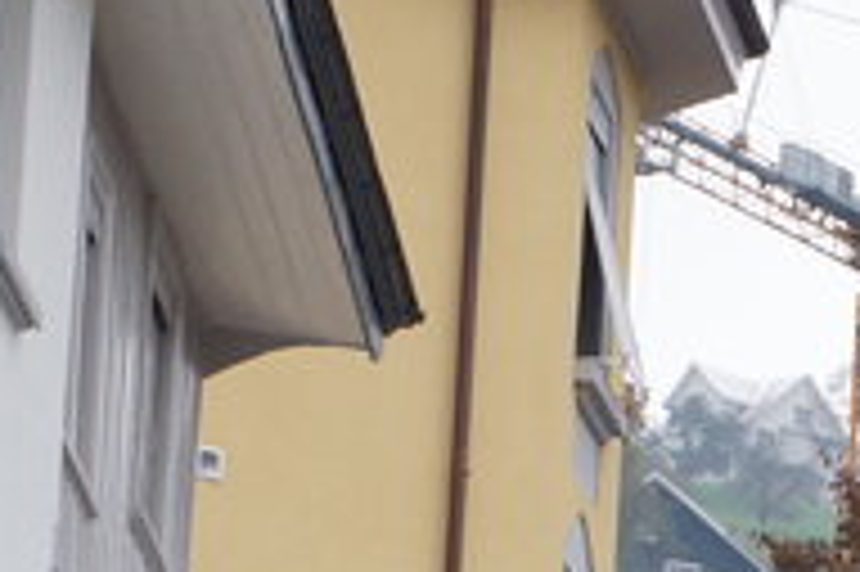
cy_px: 1491
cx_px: 2004
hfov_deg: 6.0
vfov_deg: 4.1
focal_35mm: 330
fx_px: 7880
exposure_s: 1/400
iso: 400
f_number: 6.3
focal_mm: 35
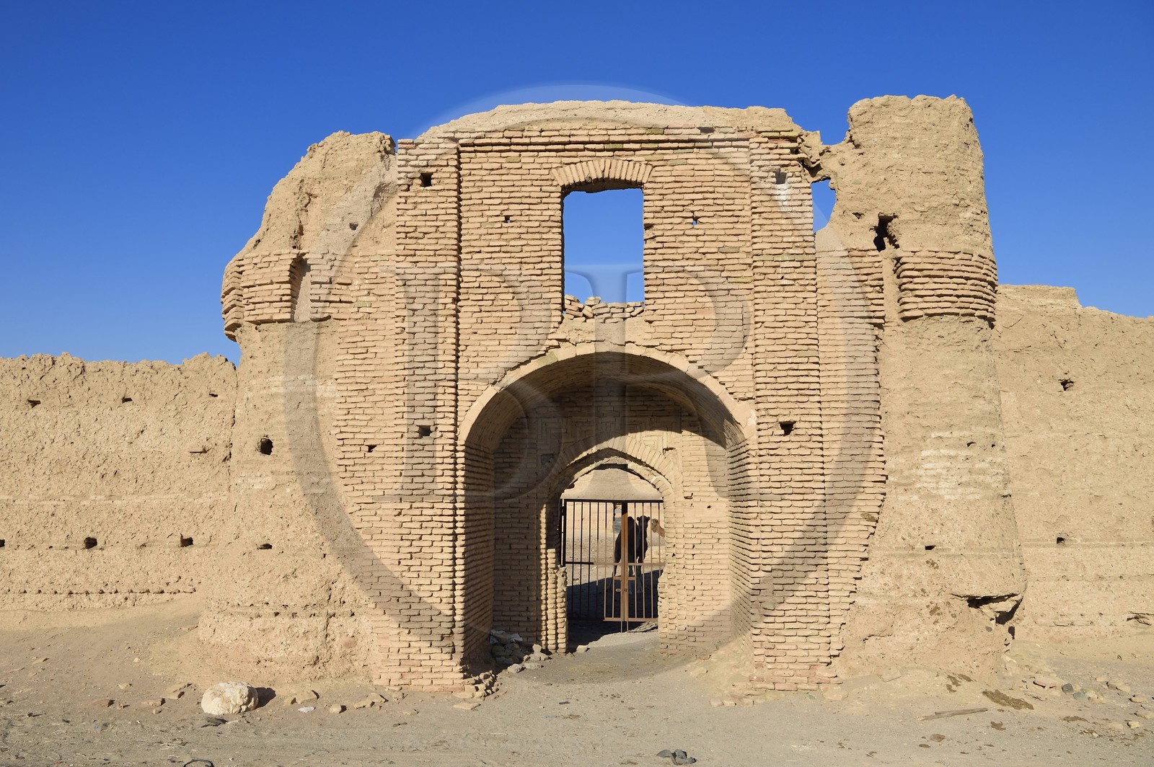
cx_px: 577
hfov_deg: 55.8
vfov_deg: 38.8
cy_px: 384
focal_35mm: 34
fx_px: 1089
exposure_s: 1/640
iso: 200
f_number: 9
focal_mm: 34
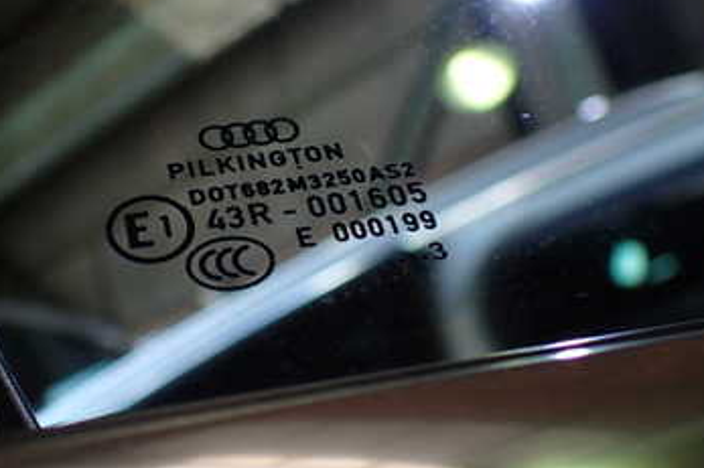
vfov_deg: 25.0
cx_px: 272
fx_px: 1055
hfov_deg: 36.7
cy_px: 213
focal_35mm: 54
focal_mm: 5.4
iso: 125
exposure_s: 1/125
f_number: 2.3
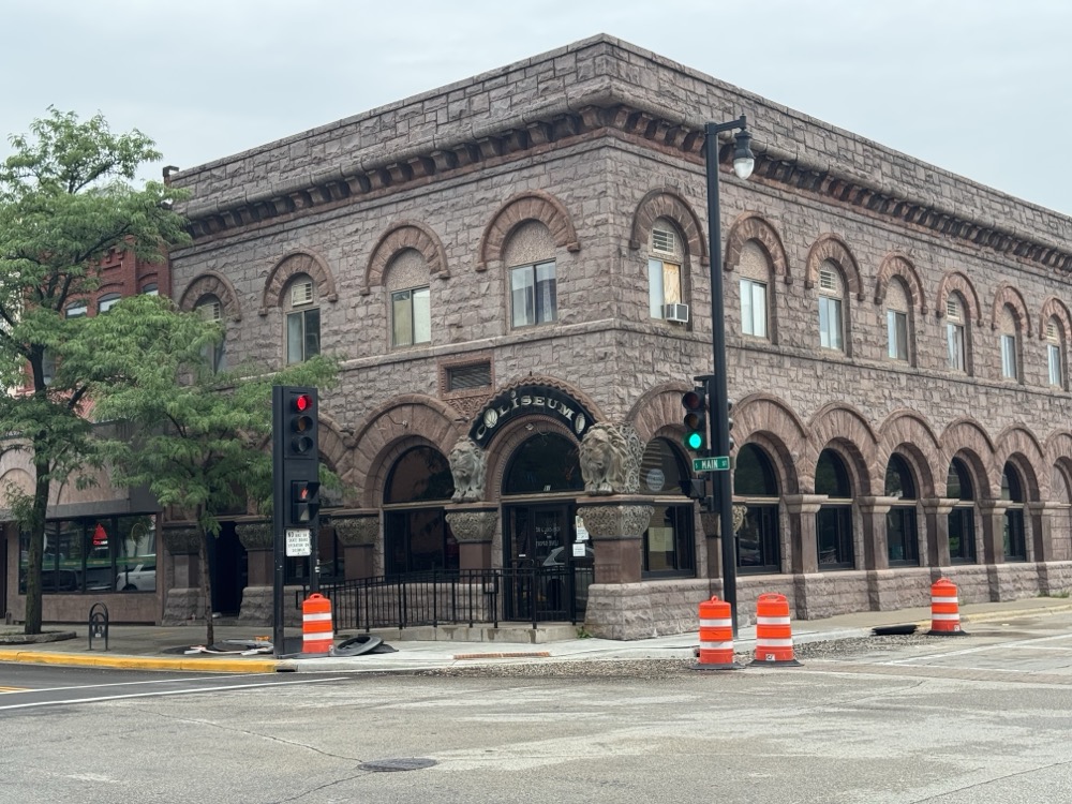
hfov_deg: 39.7
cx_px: 536
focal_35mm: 48
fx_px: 1486
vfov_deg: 30.3
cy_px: 402
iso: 64
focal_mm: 6.76
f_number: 1.78
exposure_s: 1/926
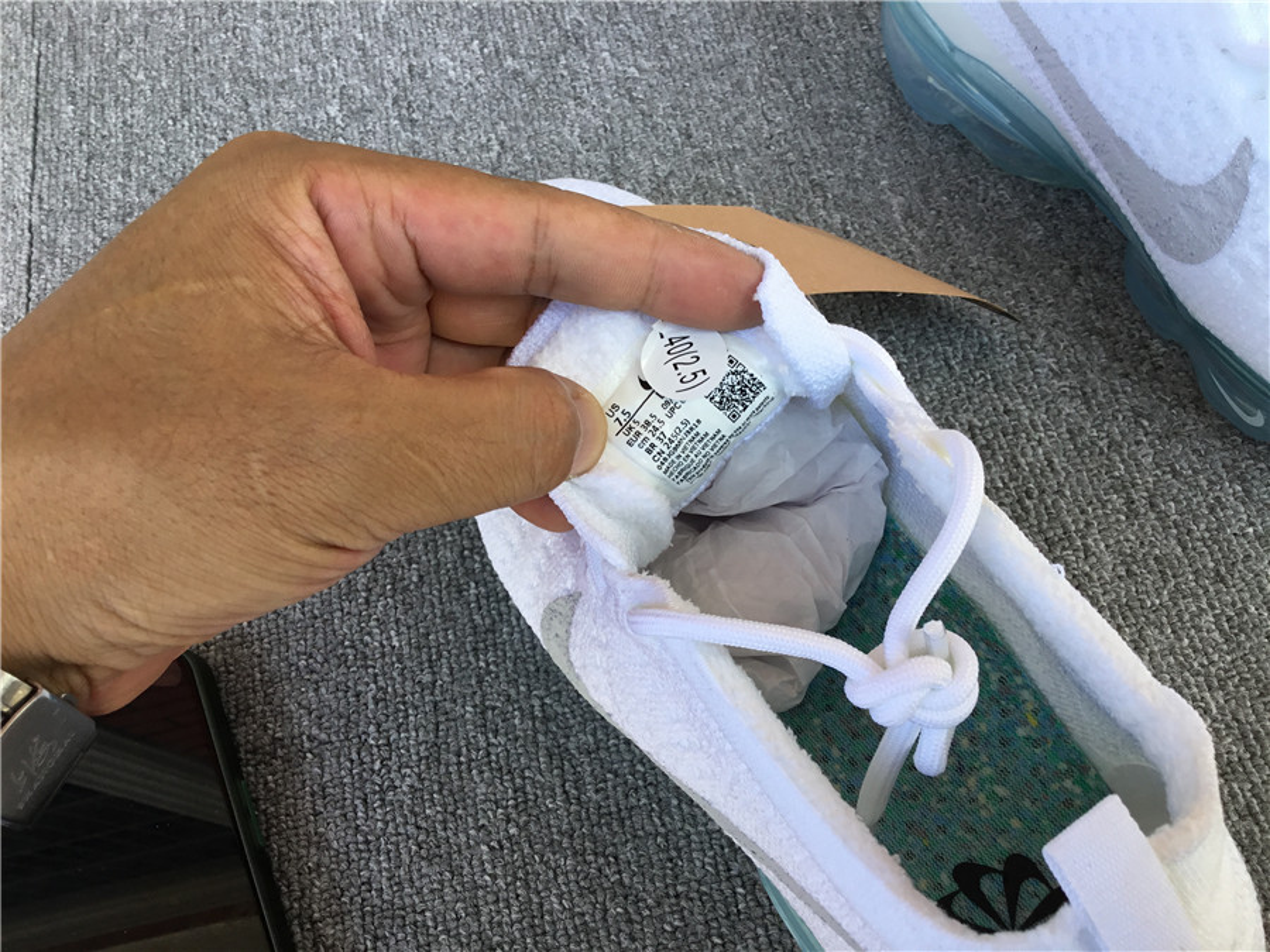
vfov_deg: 45.4
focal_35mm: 31
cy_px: 476
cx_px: 635
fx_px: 1137
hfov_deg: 58.4
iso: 25
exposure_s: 1/110
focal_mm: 3.3
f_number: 2.4
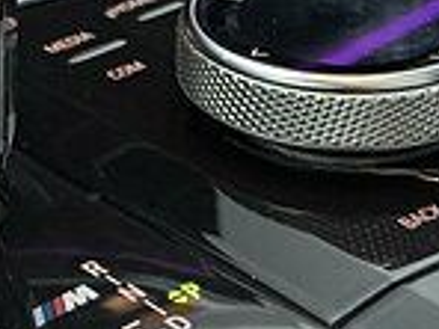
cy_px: -41
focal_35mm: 178
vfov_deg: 8.3
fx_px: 2257
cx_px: -160
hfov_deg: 10.8
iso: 500
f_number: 1.78
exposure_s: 1/34
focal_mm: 6.76
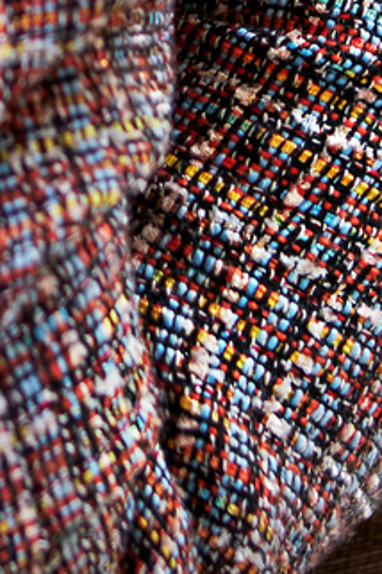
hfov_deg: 3.3
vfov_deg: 4.9
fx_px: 6684
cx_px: -162
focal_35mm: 420
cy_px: -433
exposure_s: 1/60
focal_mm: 50
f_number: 2
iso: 160
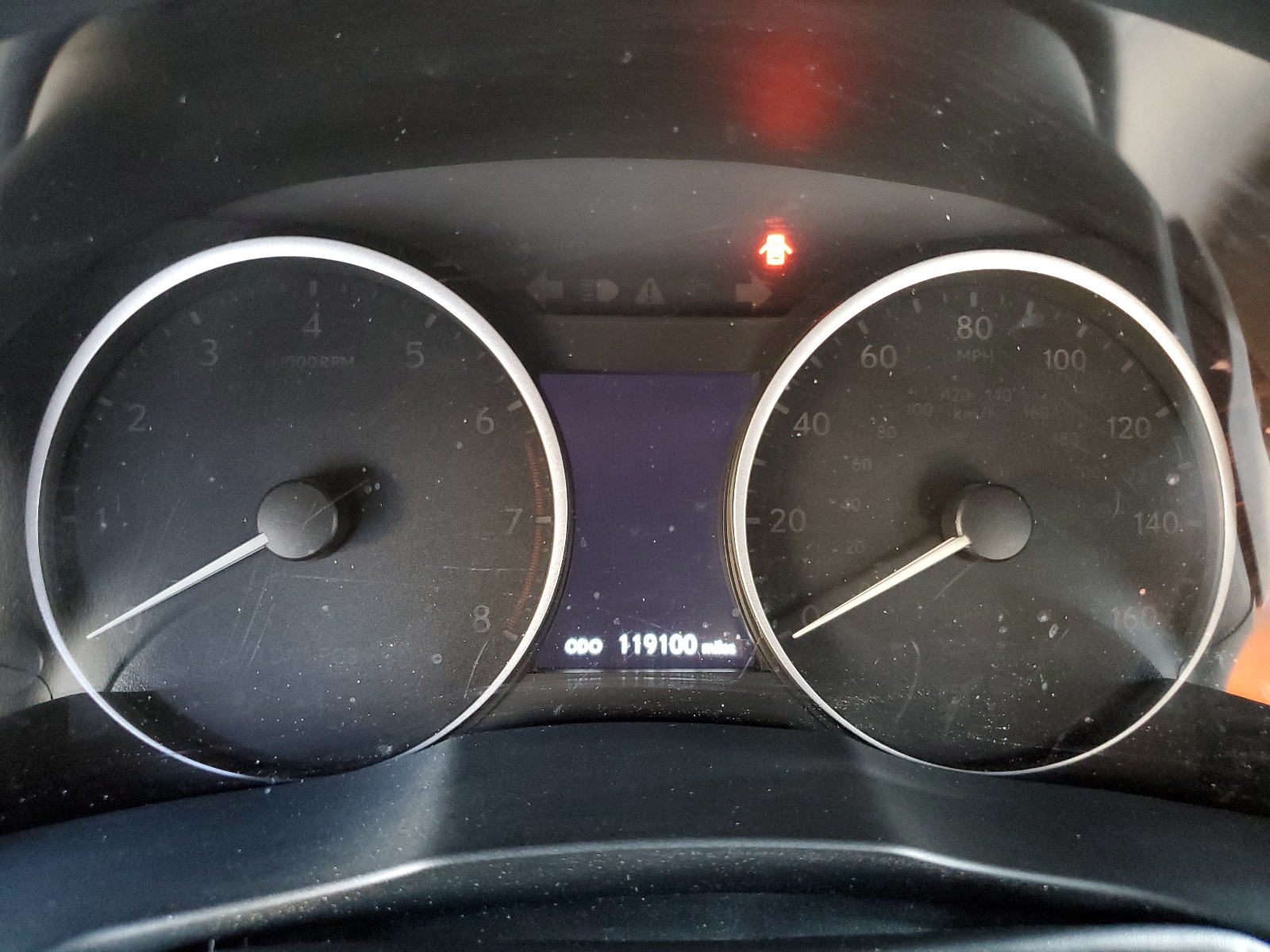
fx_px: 954
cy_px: 476
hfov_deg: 67.3
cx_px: 635
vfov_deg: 53.1
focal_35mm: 26
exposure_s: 1/17
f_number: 1.5
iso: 486
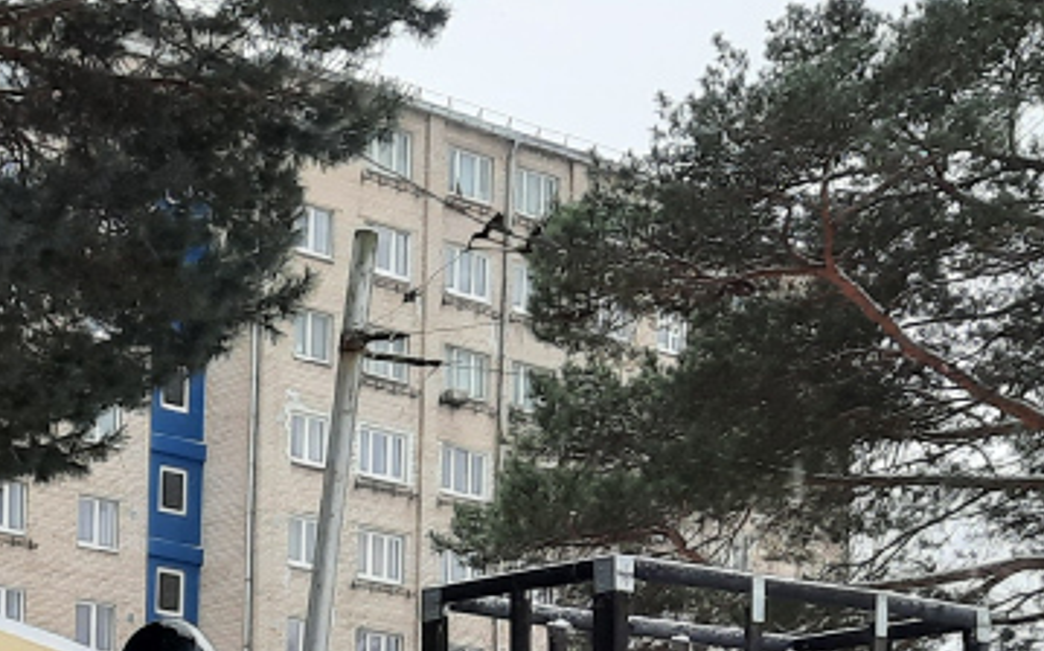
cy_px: 1001
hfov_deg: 20.1
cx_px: -250
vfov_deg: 12.8
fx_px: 2730
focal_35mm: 96
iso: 32
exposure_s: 1/110
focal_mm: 4.6
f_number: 2
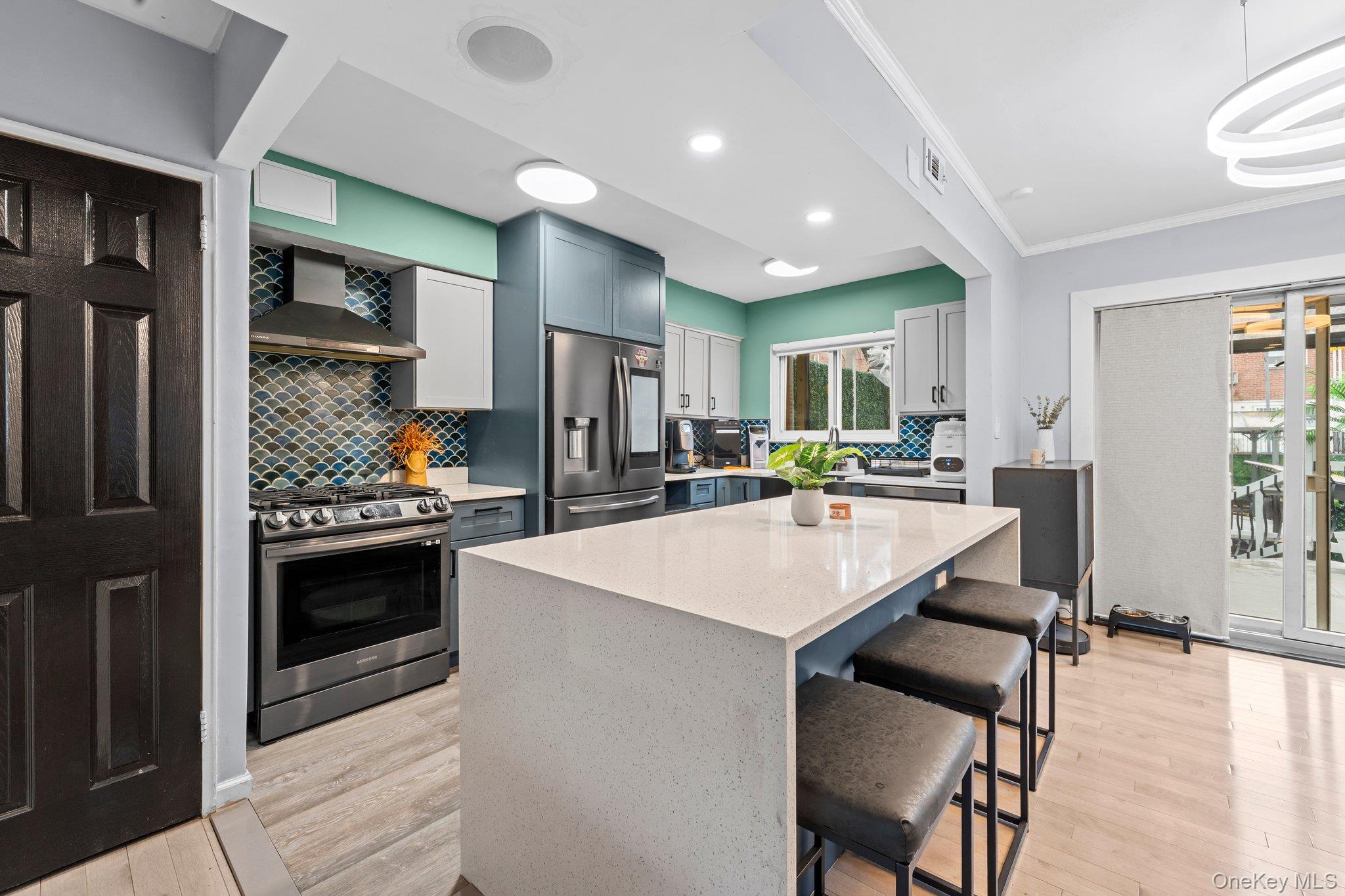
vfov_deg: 81.2
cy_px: 448
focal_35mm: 14
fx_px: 523
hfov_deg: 104.3
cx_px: 672
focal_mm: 14
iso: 200
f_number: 10
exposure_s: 1/1.25
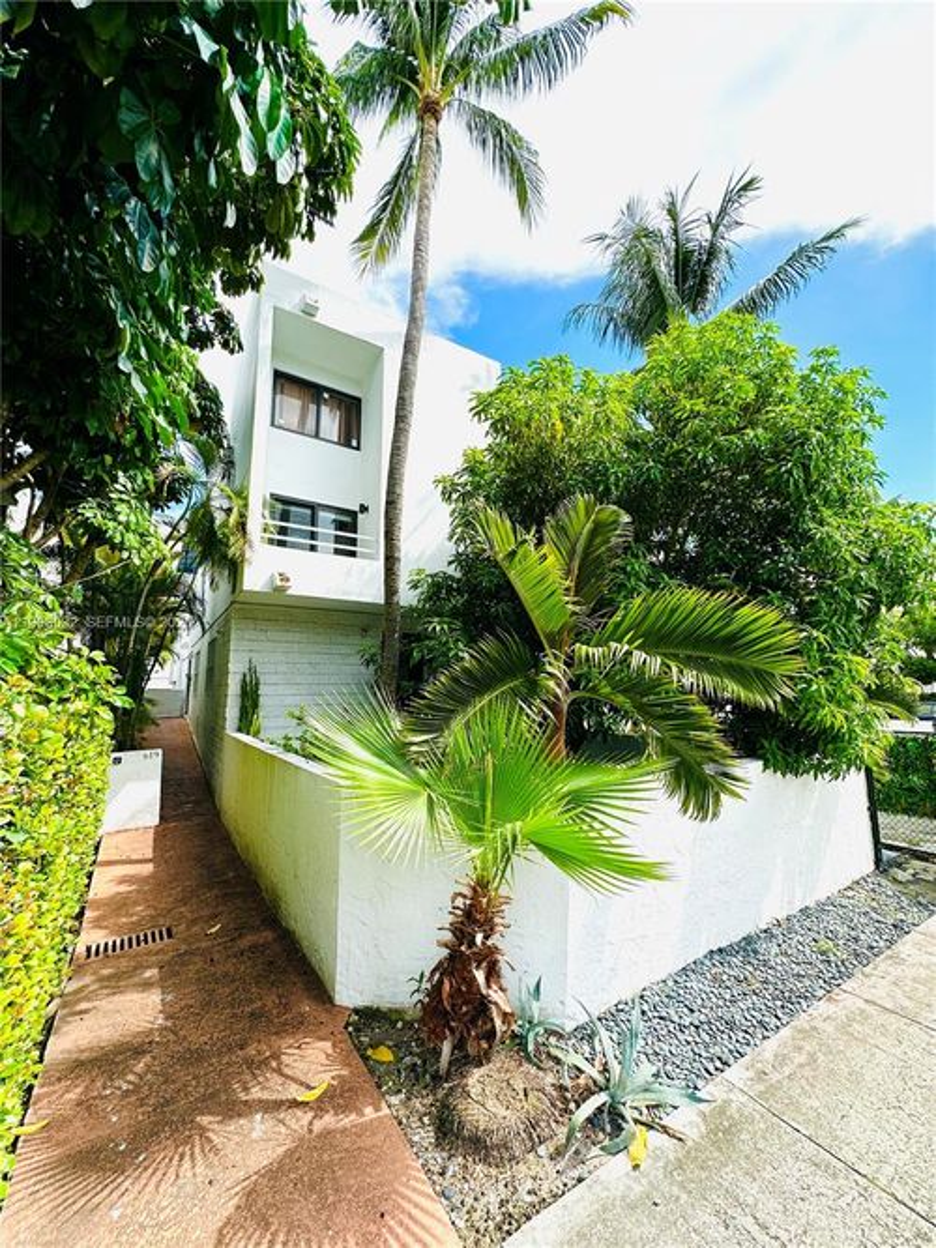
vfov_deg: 102.1
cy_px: 624
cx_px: 468
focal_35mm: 14
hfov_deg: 85.7
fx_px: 505
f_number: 2.2
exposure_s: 1/875
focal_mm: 2.22
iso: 40
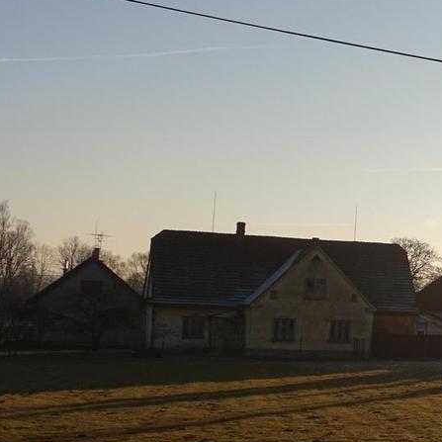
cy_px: 236
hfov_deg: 21.1
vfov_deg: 23.7
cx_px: 598
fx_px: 1055
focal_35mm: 73
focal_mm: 8.8
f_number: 4
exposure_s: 1/160
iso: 125
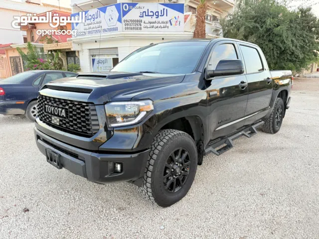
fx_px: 221
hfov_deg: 71.6
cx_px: 160
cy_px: 120
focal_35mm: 24
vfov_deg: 56.8
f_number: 1.78
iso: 80
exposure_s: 1/428
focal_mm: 6.76
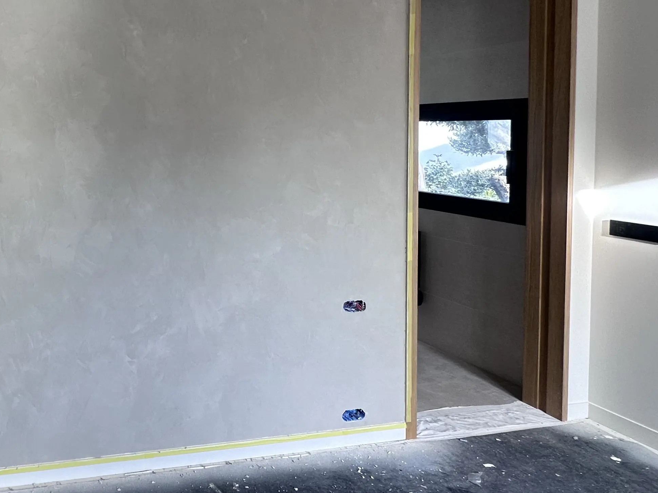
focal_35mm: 29
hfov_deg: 52.6
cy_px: 160
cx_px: 44
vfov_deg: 47.4
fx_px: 551
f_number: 2.2
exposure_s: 1/100
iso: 64
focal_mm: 2.22
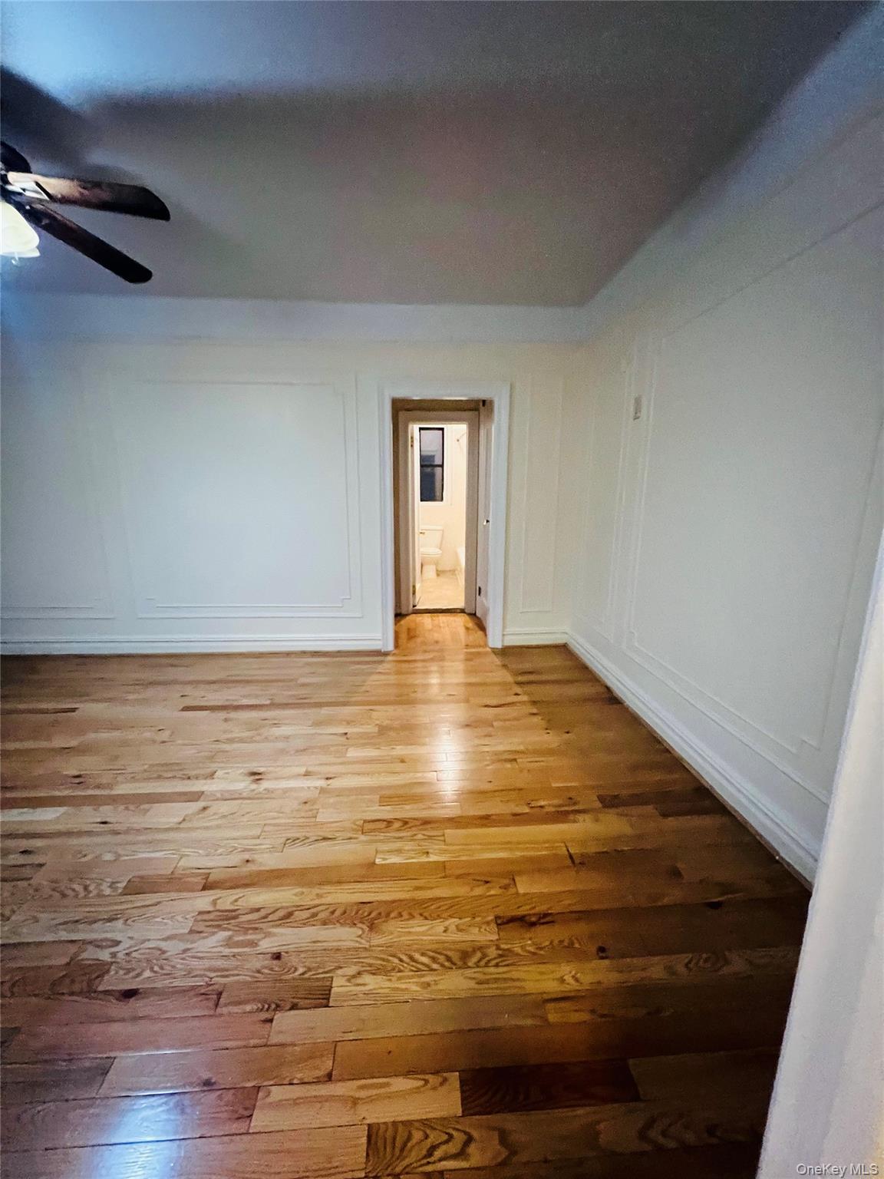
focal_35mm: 13
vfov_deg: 106.2
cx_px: 442
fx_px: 443
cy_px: 590
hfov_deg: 89.9
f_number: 1.8
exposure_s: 1/40
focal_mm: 1.57
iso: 640
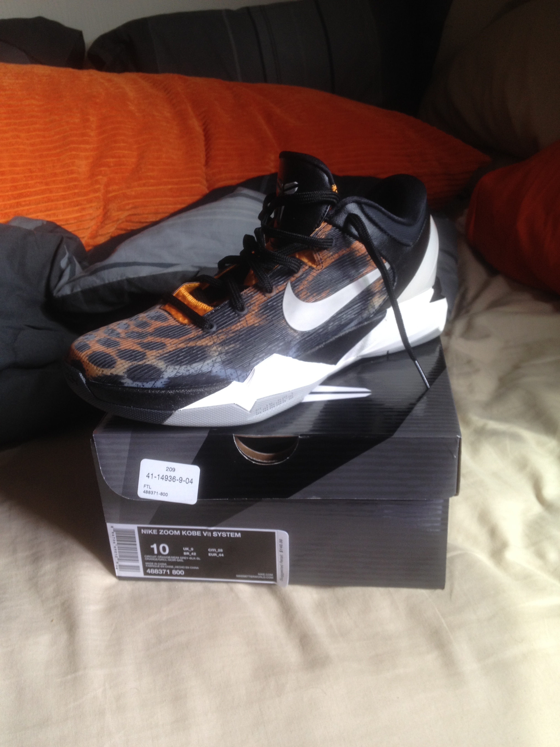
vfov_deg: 52.6
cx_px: 280
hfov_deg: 40.7
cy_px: 374
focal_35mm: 35
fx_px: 755
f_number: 2.4
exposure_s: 1/30
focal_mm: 4.28
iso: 80
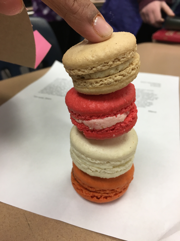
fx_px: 201
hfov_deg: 48.2
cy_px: 120
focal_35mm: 29
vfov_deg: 61.7
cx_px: 90
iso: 25
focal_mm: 4.15
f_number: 2.2
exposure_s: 1/15
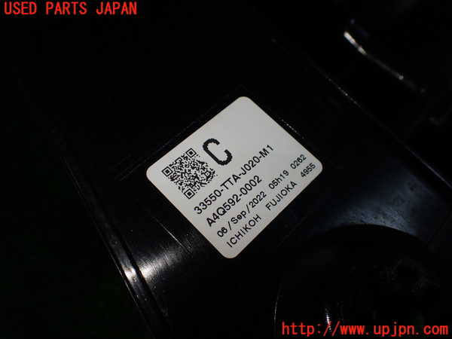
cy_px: 170
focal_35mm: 30
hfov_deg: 60.0
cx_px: 226
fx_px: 392
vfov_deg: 46.8
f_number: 3.2
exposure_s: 1/125
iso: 125
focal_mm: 5.4
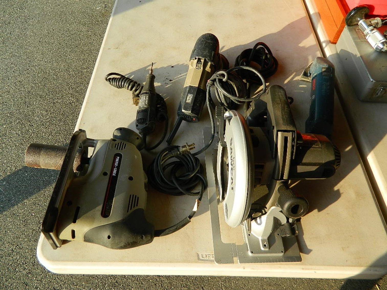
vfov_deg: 54.9
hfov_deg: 69.4
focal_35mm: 25
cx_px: 194
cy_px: 145
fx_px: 280
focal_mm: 4.5
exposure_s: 1/250
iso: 80
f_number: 3.1
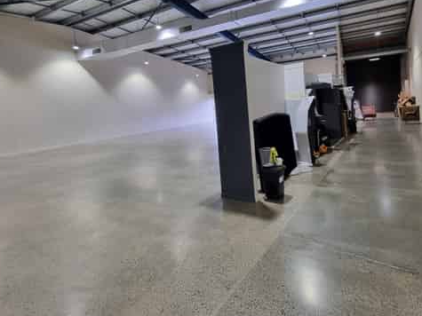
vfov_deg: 70.7
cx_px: 235
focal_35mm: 18
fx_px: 219
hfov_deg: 87.4
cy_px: 123
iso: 80
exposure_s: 1/50
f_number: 2.2
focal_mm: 2.2
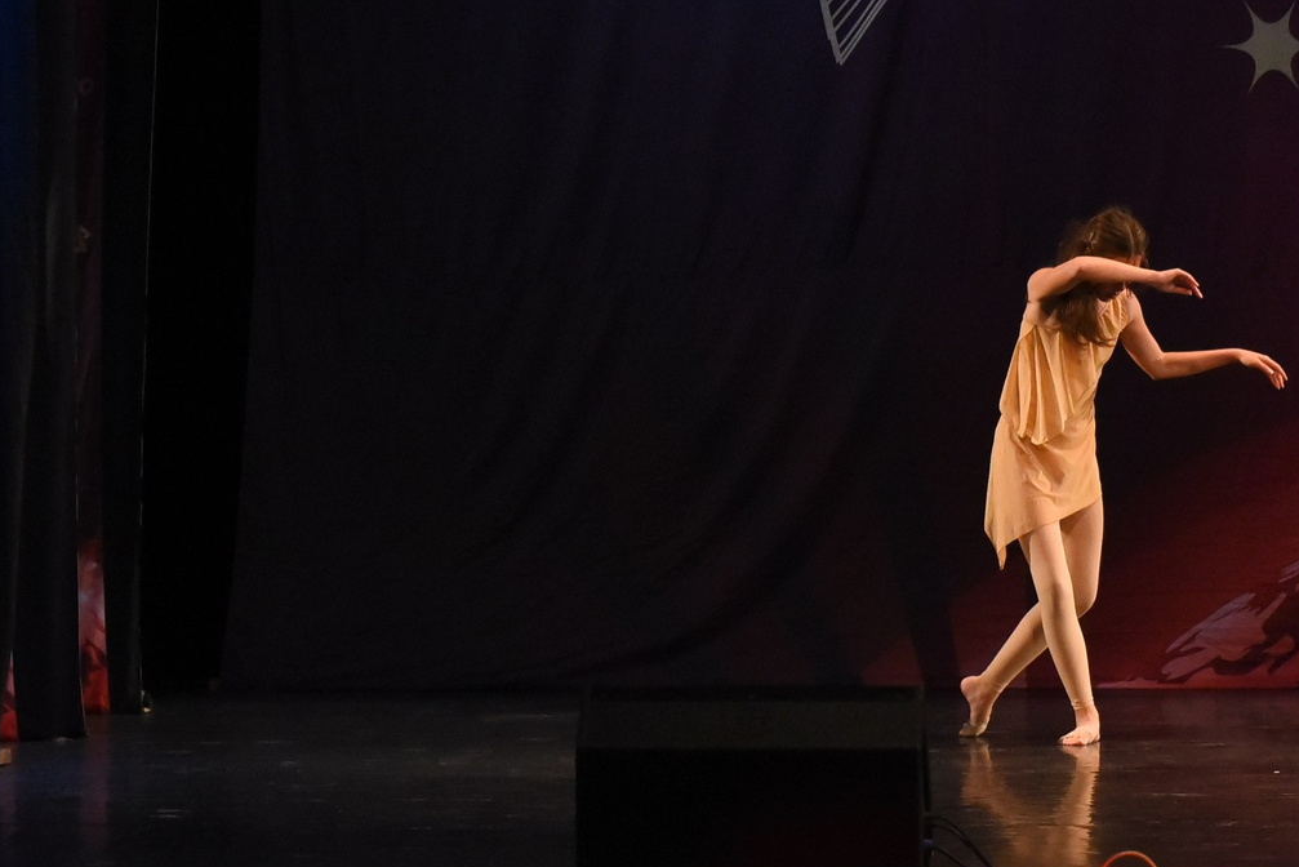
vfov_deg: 7.7
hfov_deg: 11.4
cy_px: 317
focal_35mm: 178
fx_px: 6424
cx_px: 1414
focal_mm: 70
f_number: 3.5
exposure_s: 1/640
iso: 5000
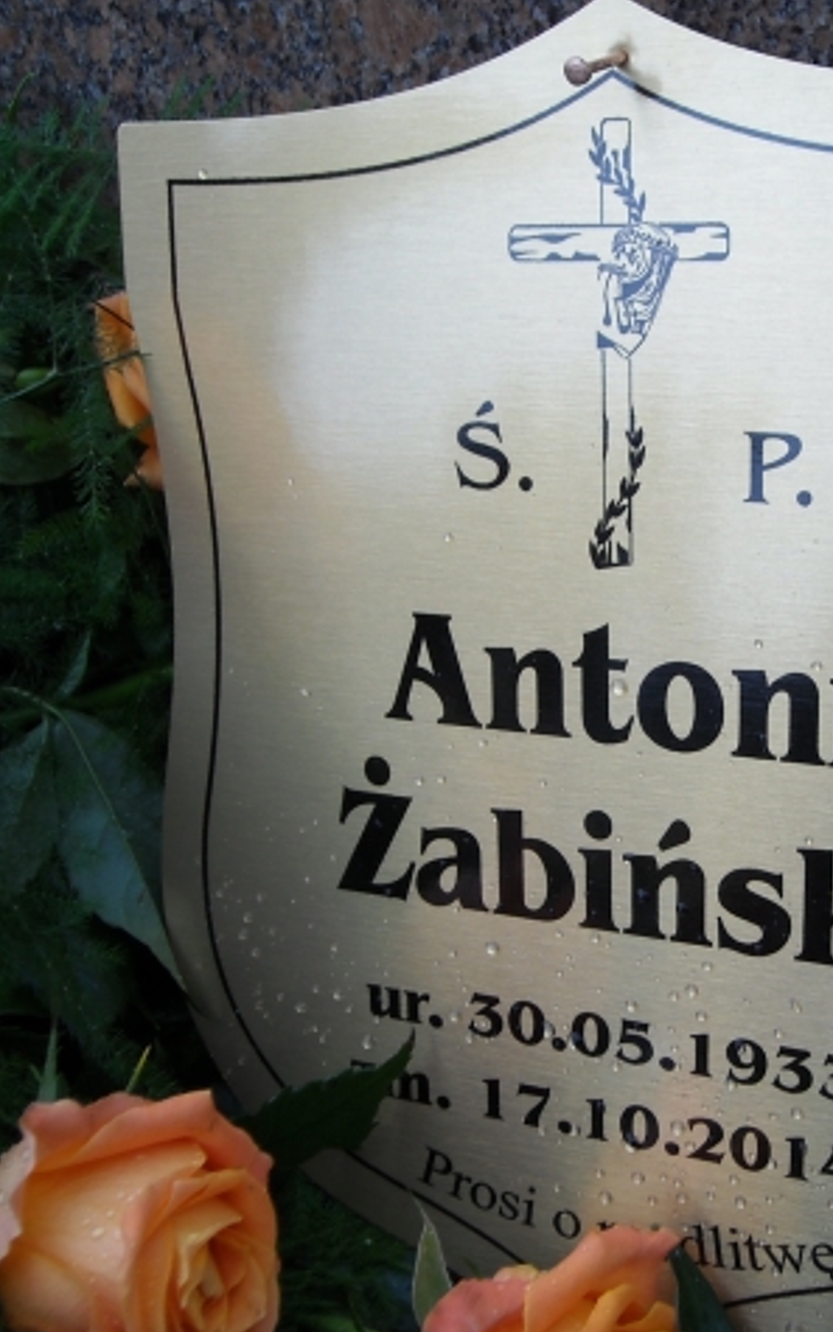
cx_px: 600
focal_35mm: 50
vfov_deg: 40.3
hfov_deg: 25.6
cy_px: 667
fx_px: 1816
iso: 64
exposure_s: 1/109
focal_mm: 5.7
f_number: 2.8
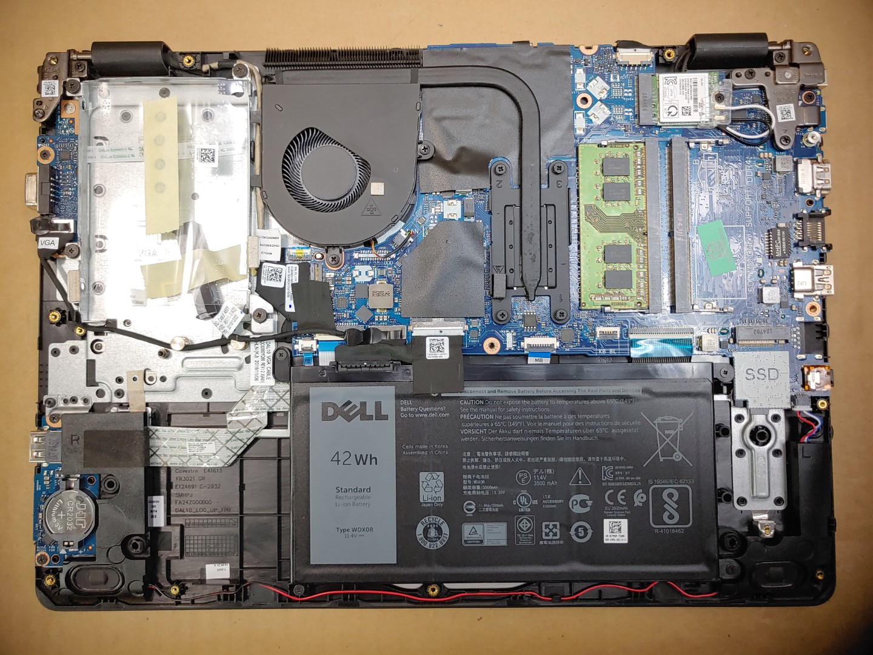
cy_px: 328
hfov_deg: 67.3
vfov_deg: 53.1
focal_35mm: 26
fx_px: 656
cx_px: 436
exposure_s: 1/120
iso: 50
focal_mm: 4.36
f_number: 1.8
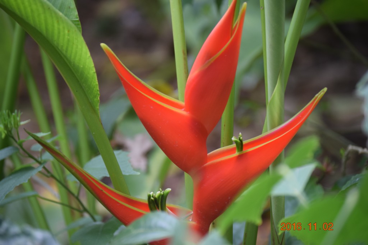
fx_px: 1456
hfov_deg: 14.4
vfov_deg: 9.6
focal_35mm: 142
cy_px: 122
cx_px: 184
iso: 500
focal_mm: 95
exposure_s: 1/250
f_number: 4.5
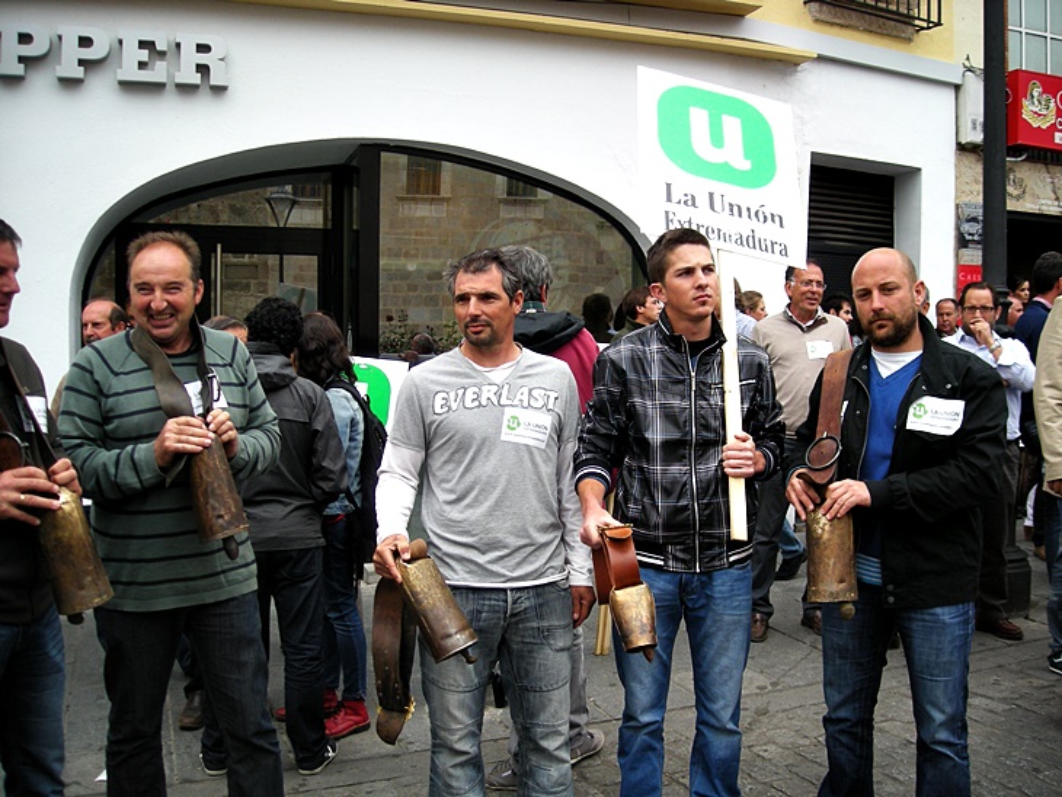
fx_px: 1074
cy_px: 398
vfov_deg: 40.7
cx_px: 531
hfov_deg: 52.6
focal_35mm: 35
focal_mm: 5.7
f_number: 2.8
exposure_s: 1/310
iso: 65
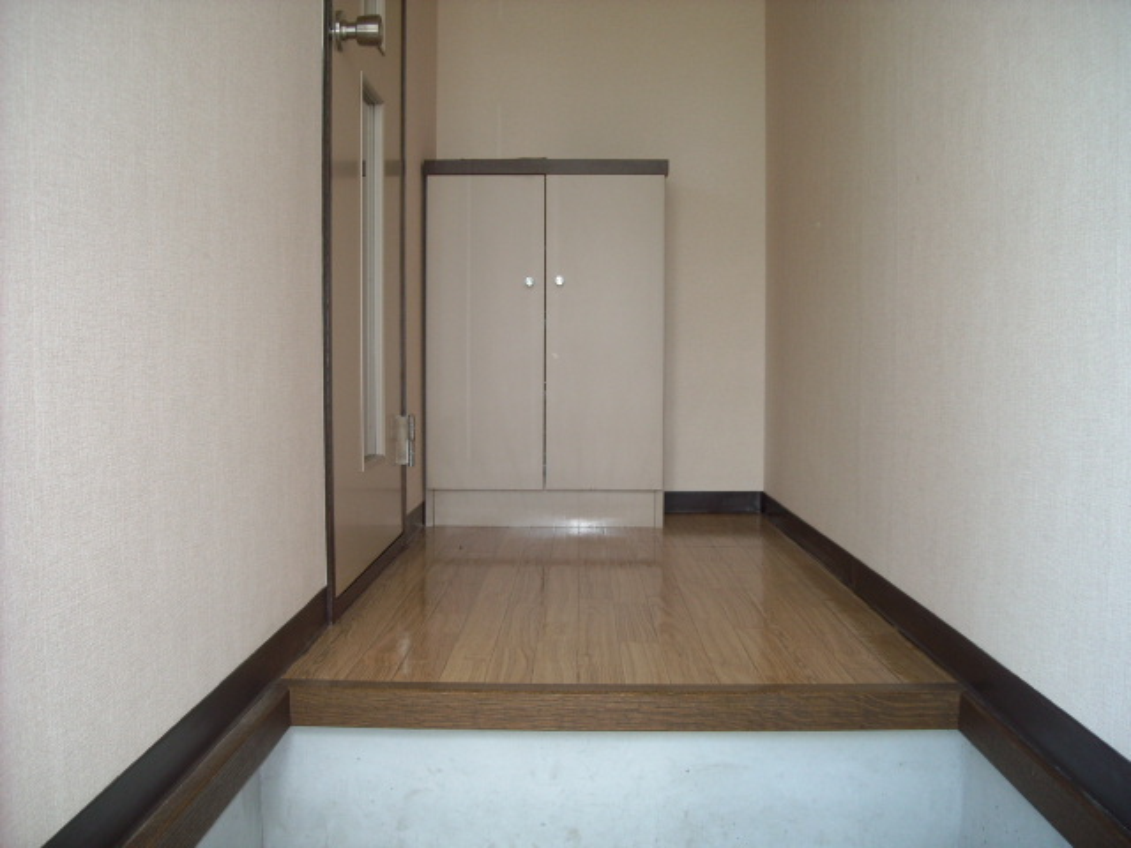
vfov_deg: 40.7
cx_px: 566
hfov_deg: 52.6
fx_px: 1144
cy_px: 424
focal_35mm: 35
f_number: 2.8
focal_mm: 5.7
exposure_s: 1/60
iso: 100
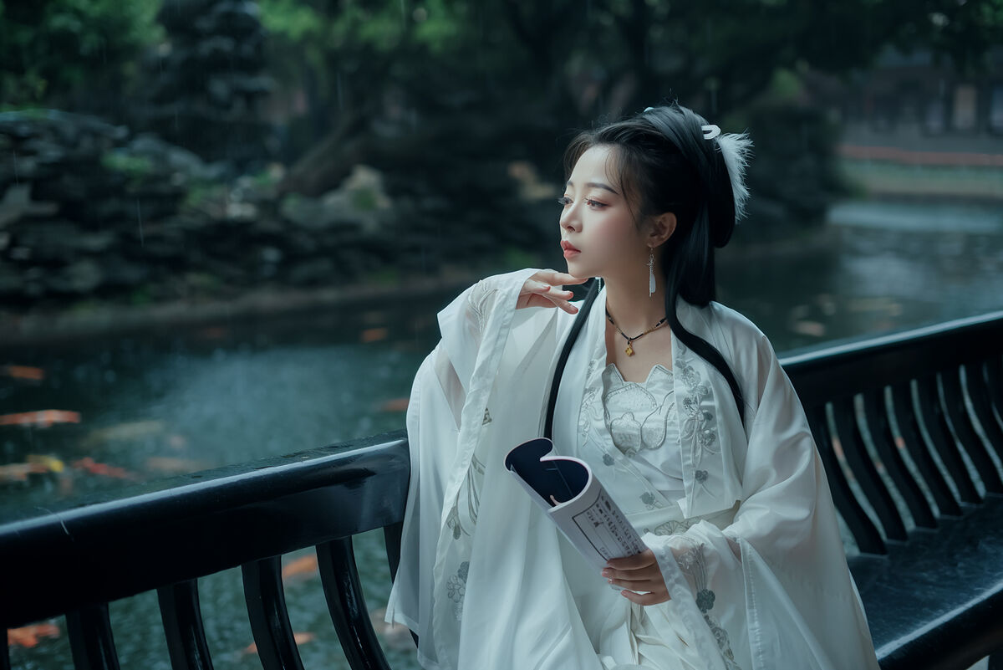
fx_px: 1393
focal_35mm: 50
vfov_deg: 27.0
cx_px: 502
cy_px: 335
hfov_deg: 39.6
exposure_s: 1/125
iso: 400
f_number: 2.2
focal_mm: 50
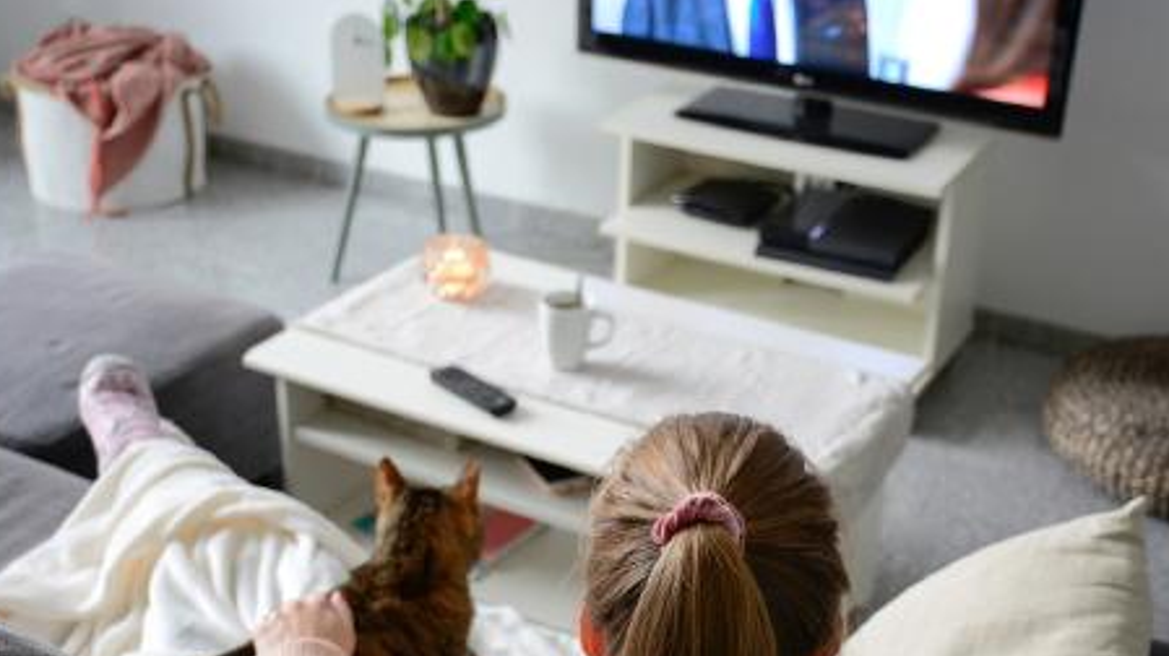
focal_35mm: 56
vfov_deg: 21.4
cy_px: 410
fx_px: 1735
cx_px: 617
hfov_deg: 37.2
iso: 500
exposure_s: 1/13
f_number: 4.5
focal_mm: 32
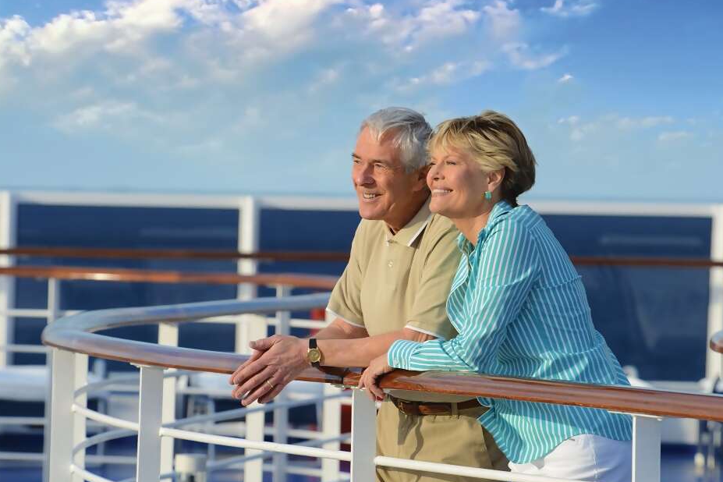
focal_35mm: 254
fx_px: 5101
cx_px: 381
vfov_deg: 5.4
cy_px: 245
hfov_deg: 8.1
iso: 200
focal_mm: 230
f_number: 9
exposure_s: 1/320
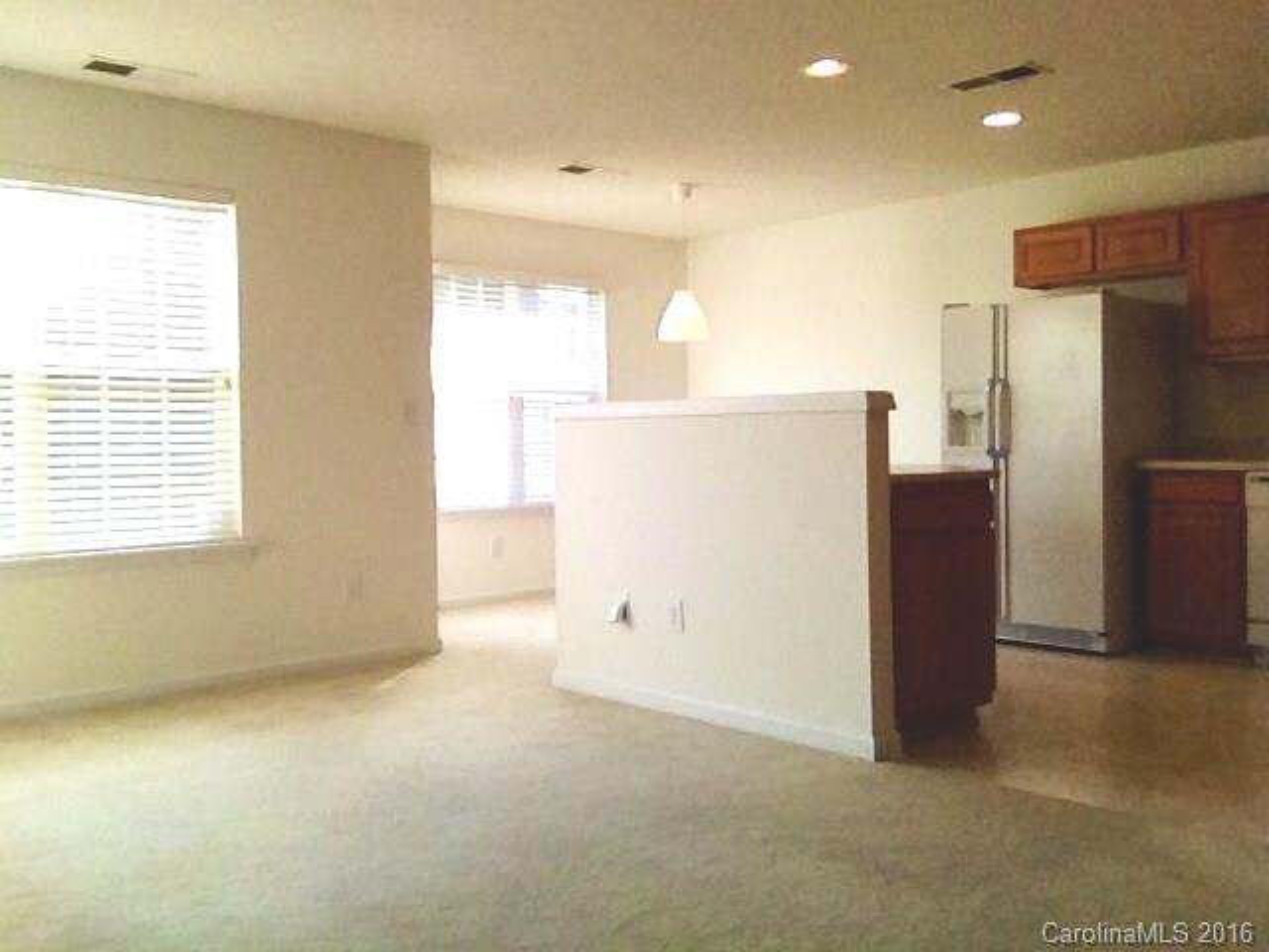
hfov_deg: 52.6
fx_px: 1283
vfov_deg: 40.7
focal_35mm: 35
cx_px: 634
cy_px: 476
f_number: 2.4
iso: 125
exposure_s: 1/245
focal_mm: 1.85
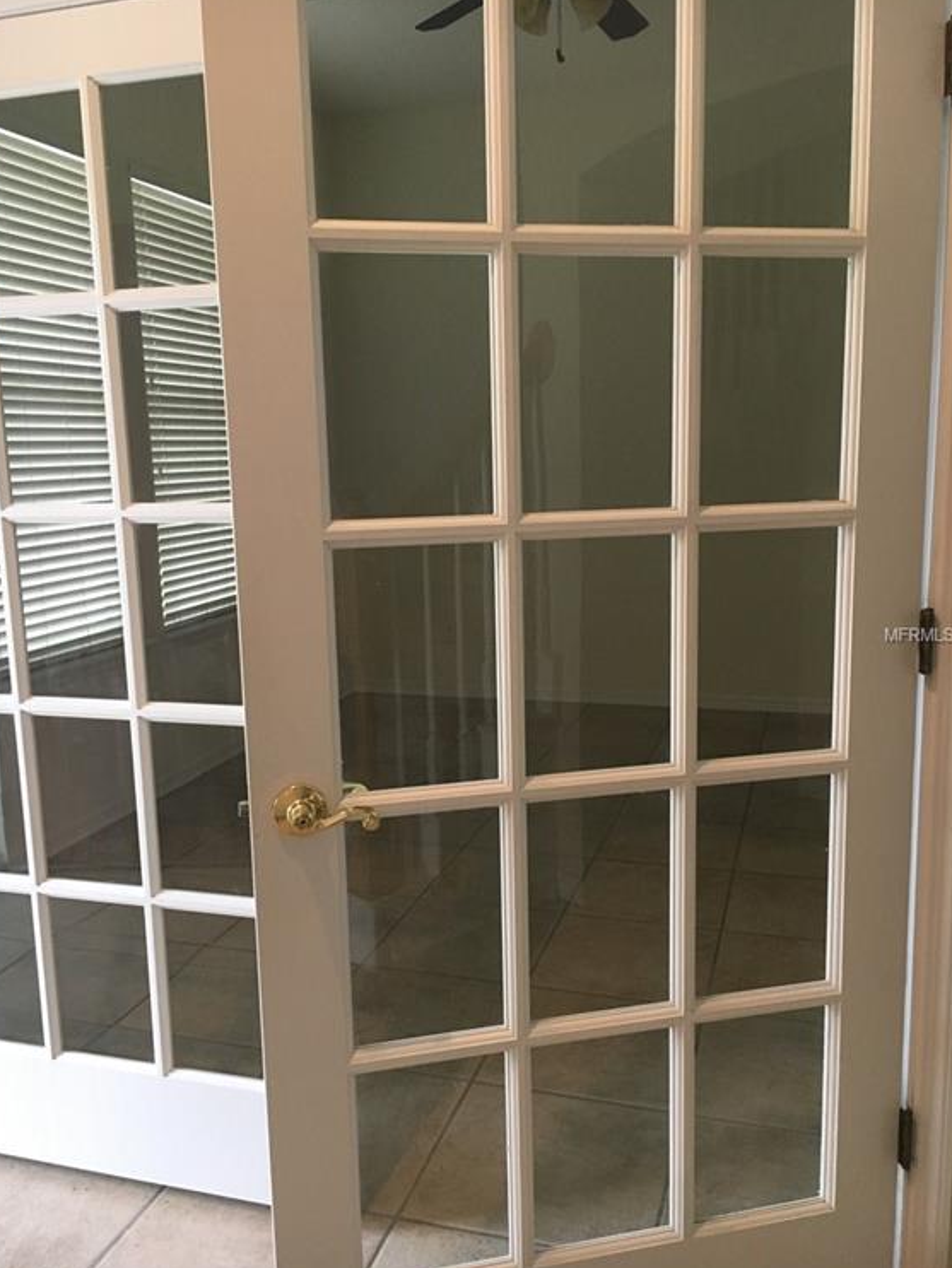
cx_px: 470
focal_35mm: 30
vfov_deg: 59.9
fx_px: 1099
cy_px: 636
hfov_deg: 46.8
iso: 125
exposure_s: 1/30
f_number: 2.2
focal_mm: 4.15
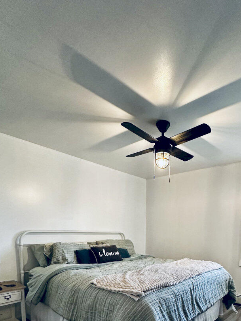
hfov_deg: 58.1
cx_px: 152
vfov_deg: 67.0
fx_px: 213
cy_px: 257
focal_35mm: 23
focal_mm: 2.22
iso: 400
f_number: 2.2
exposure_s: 1/60
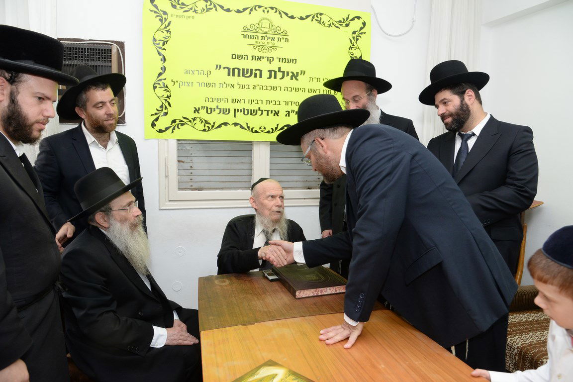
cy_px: 191
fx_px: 382
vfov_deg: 53.1
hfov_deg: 73.7
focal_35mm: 24
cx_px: 286
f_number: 7.1
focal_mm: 24
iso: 1250
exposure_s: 1/80
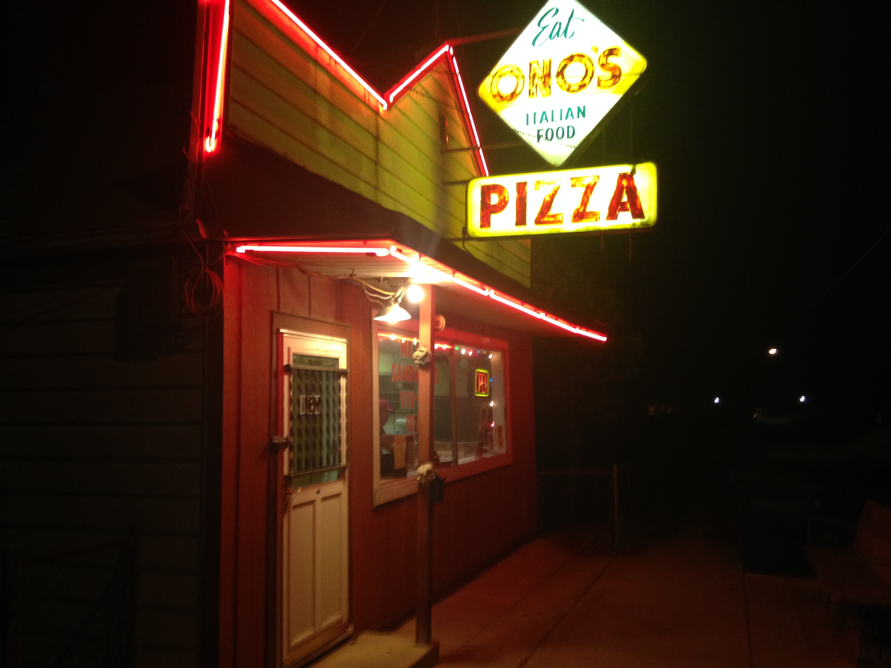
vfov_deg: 42.9
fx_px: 849
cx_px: 446
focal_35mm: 33
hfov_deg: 55.4
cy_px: 334
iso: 160
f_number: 2.4
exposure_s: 1/20
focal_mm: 4.12
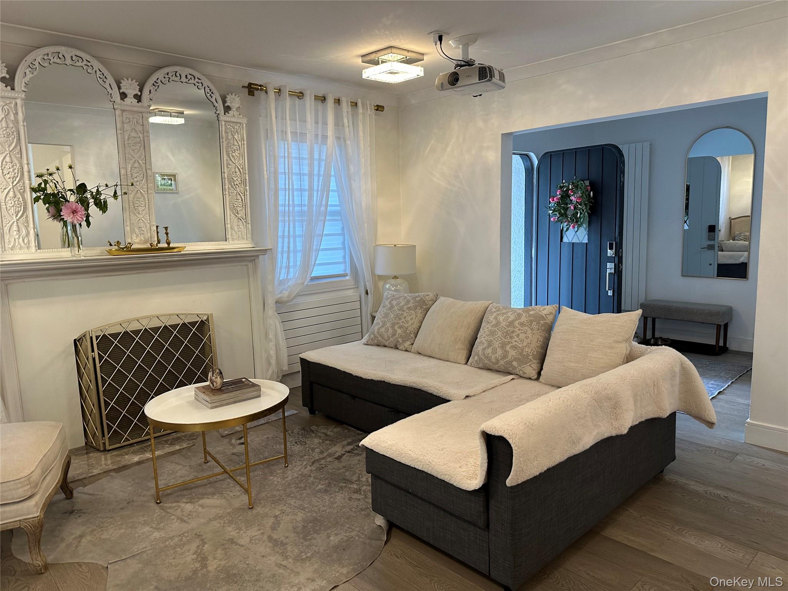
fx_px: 546
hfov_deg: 71.6
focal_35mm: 24
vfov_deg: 56.8
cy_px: 296
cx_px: 394
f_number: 1.78
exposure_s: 1/60
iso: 125
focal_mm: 6.86
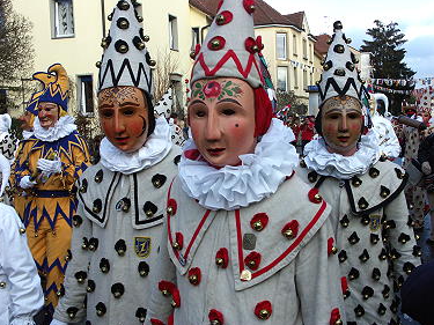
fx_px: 526
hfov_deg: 44.8
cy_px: 164
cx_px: 216
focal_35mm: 42
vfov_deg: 34.3
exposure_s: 1/200
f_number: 6.3
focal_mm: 10.77
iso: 100
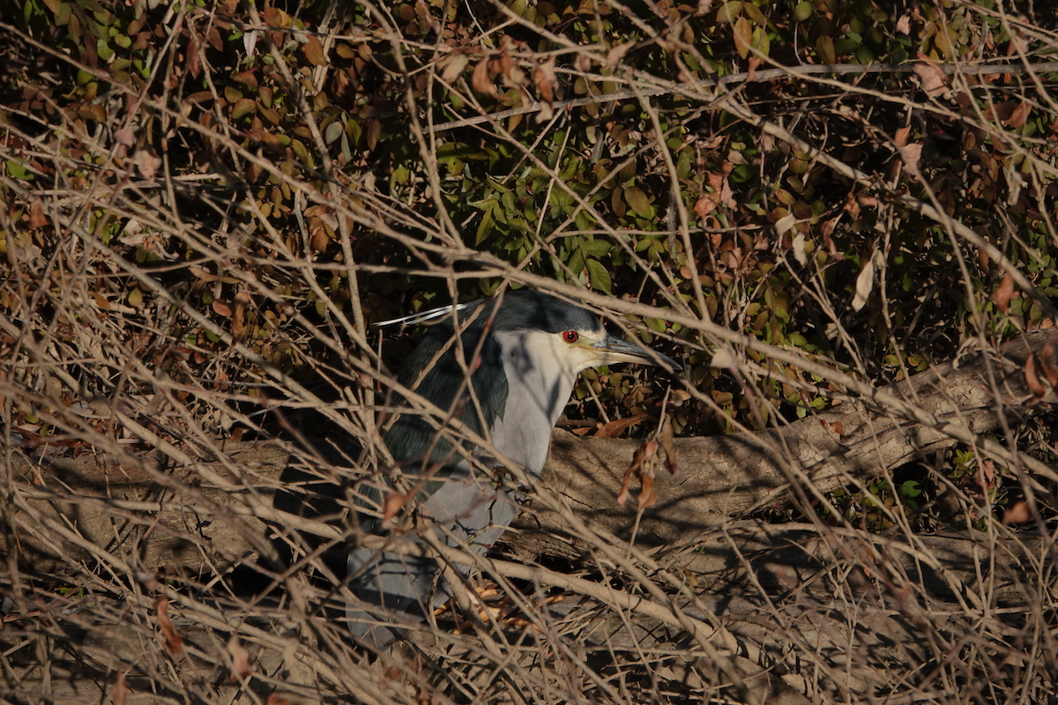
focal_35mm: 600
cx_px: 529
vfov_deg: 2.3
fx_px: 17632
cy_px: 352
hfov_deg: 3.4
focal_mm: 220
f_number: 5.6
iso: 100
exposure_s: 1/800
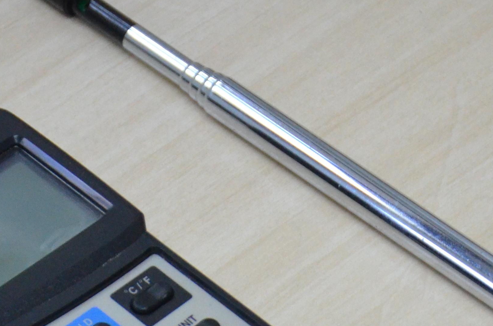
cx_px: 263
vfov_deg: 6.3
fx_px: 2979
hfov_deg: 9.5
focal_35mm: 218
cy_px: 304
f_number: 4.5
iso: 3200
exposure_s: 1/400
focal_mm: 48
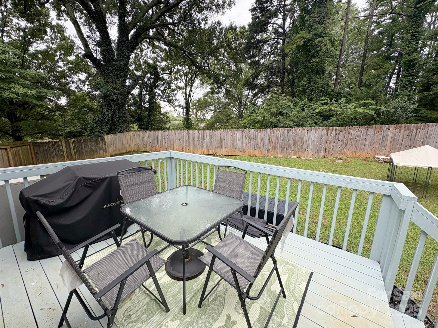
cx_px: 219
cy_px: 164
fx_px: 177
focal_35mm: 14
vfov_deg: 85.7
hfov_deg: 102.1
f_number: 2.2
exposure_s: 1/327
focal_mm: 2.22
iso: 64
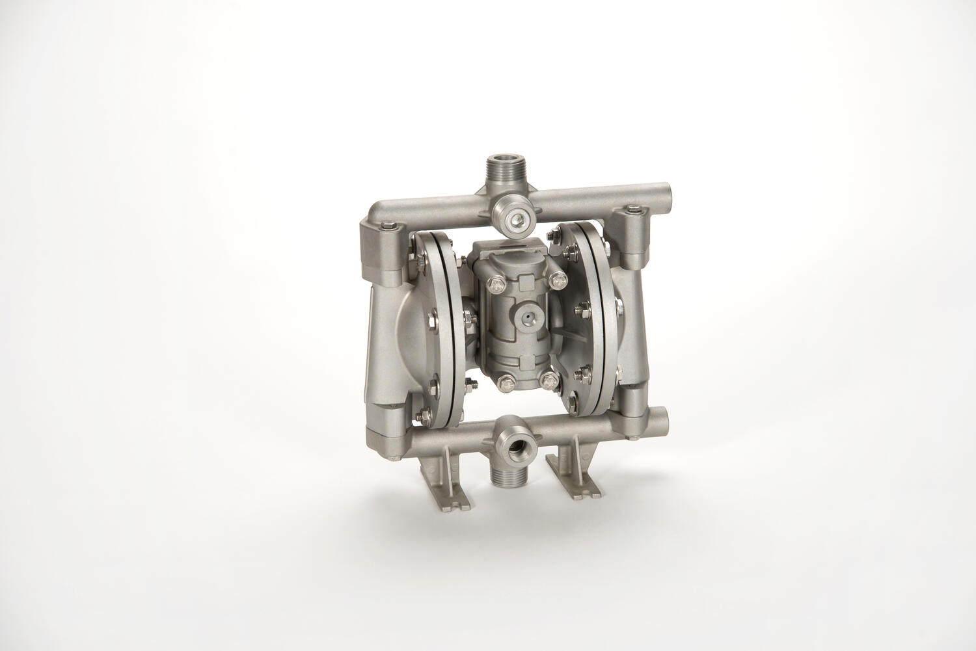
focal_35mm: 85
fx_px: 2305
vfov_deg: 16.1
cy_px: 326
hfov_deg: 23.9
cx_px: 488
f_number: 8
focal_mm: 85
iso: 100
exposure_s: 1/60
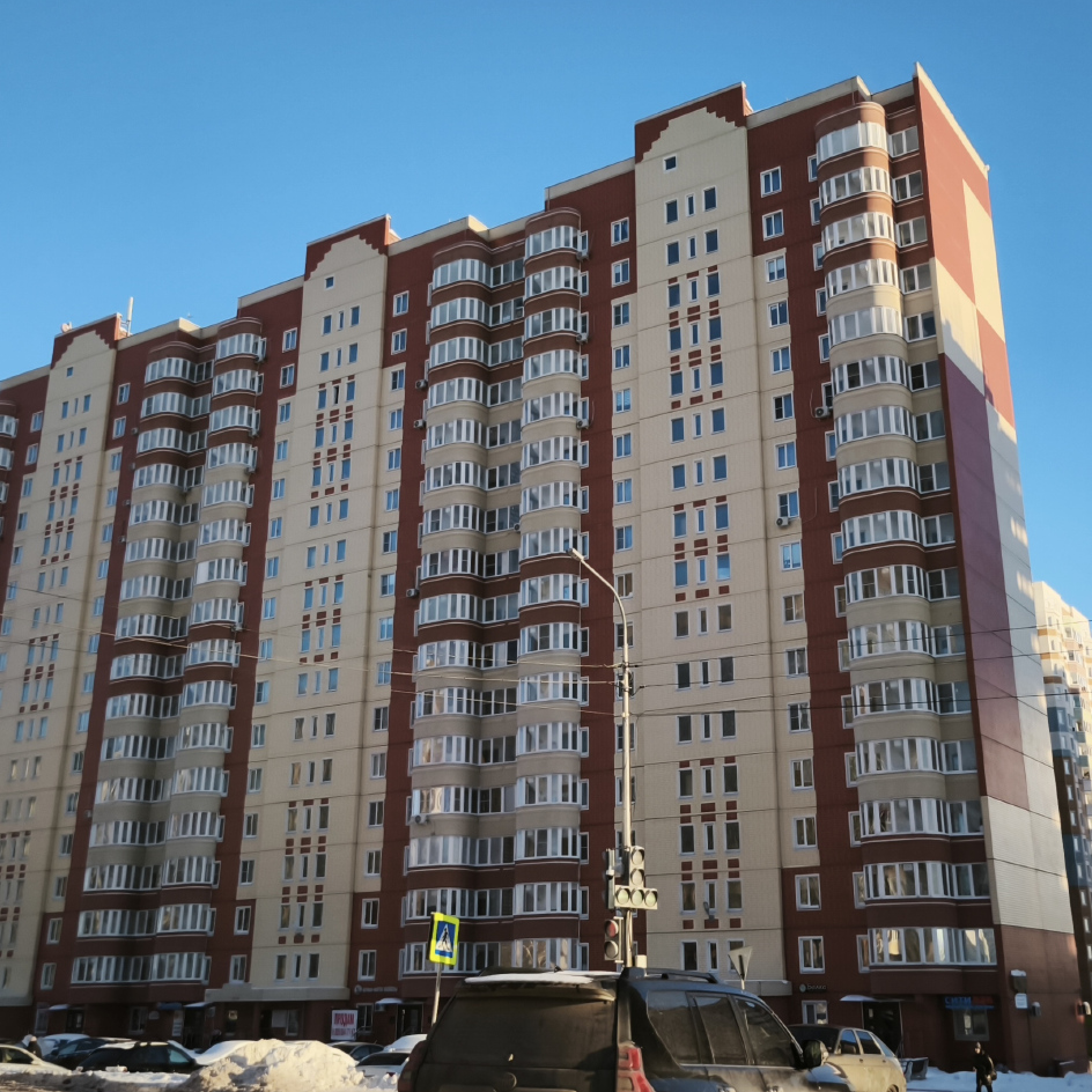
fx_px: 999
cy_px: 544
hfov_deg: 57.3
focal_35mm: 28
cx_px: 548
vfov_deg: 57.3
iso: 80
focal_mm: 5.35
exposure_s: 1/1793
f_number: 1.7
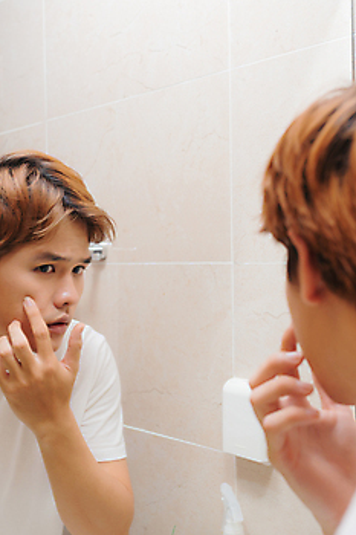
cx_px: 188
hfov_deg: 22.6
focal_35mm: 60
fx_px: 891
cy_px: 280
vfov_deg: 33.4
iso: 200
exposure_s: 1/160
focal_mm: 35
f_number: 4
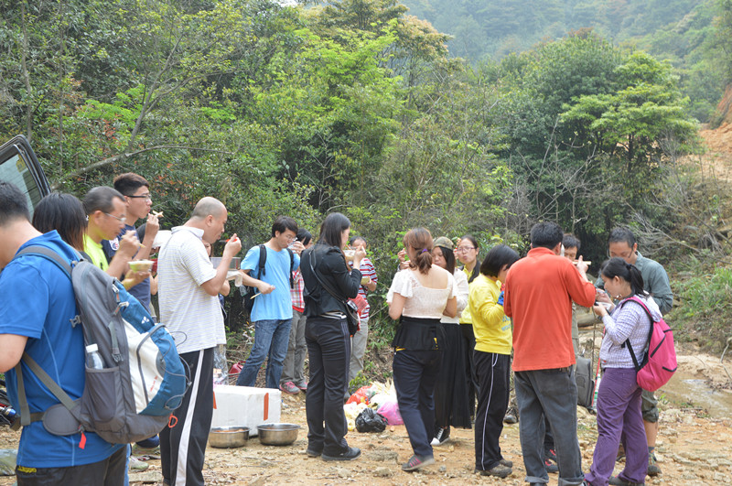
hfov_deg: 35.1
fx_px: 1157
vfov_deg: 23.7
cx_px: 366
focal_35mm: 57
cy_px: 243
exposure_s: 1/40
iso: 100
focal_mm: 38
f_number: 8
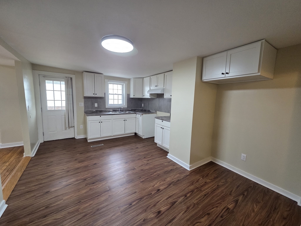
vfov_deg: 89.9
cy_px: 113
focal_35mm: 13
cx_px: 150
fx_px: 113
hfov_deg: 106.2
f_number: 2.2
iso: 320
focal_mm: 2.2
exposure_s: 1/60
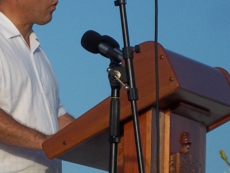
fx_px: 2107
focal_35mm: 317
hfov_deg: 6.2
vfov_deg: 4.7
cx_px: 27
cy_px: 108
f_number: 5.6
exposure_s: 1/500
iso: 80
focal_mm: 19.5
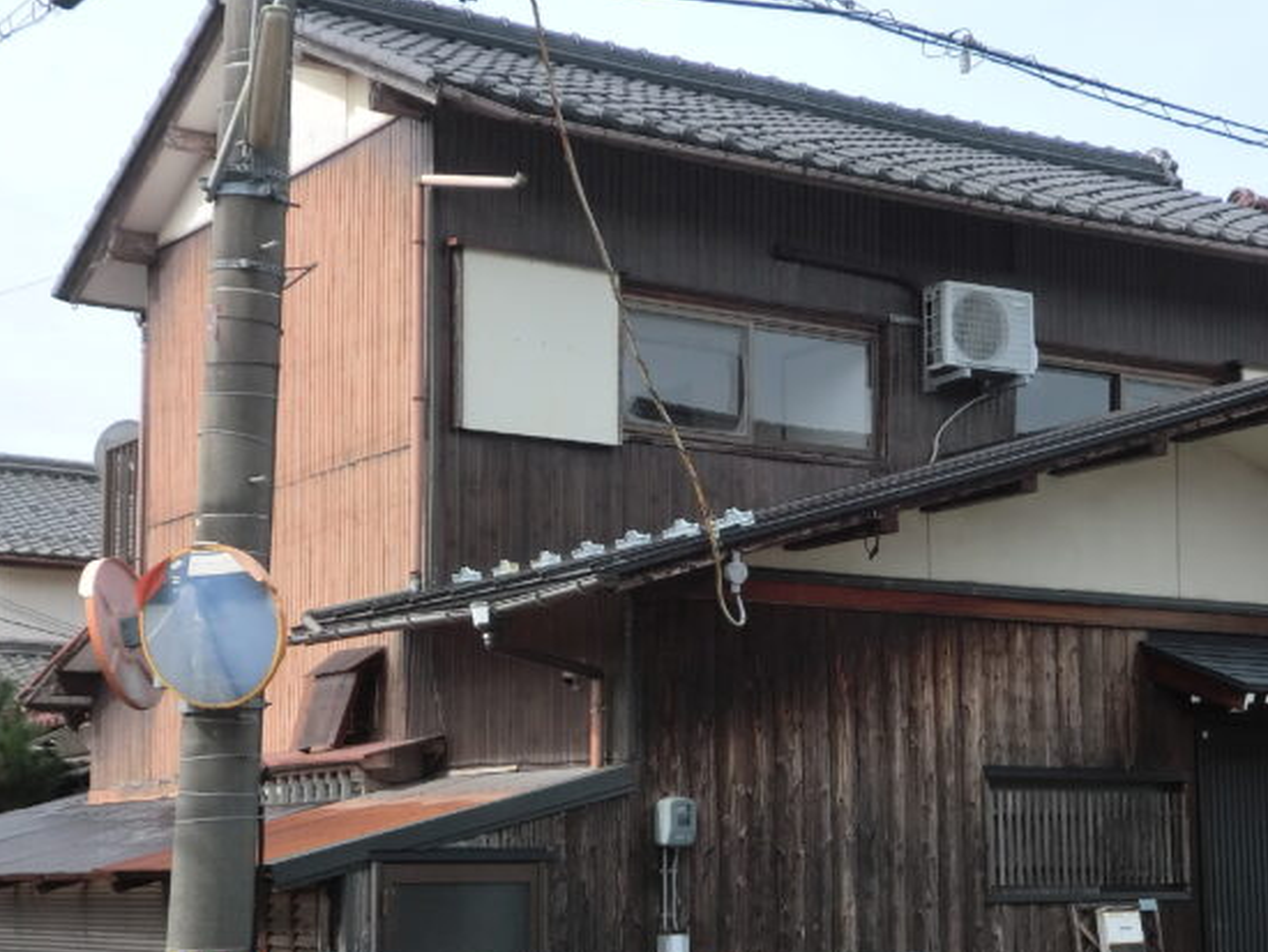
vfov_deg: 21.8
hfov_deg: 28.9
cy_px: 655
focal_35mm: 67
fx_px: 2455
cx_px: 752
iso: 50
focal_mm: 6.58
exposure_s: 1/500
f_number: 3
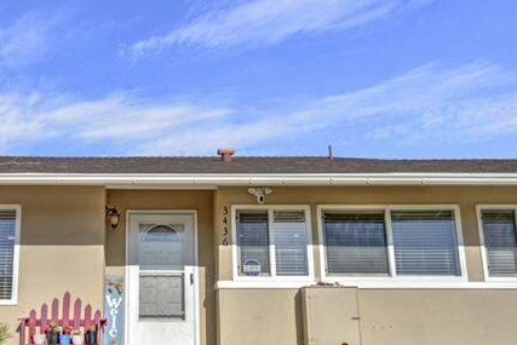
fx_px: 517
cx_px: 151
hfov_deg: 51.6
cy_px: 231
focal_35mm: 36
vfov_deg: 36.5
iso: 640
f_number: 7.1
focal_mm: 24
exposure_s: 1/4000
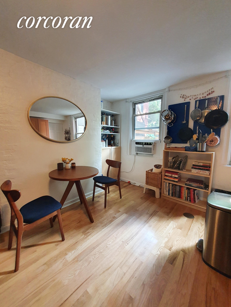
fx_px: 116
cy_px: 154
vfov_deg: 106.2
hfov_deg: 89.9
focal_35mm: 13
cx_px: 116
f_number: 2.2
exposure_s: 1/30
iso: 400
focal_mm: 1.8
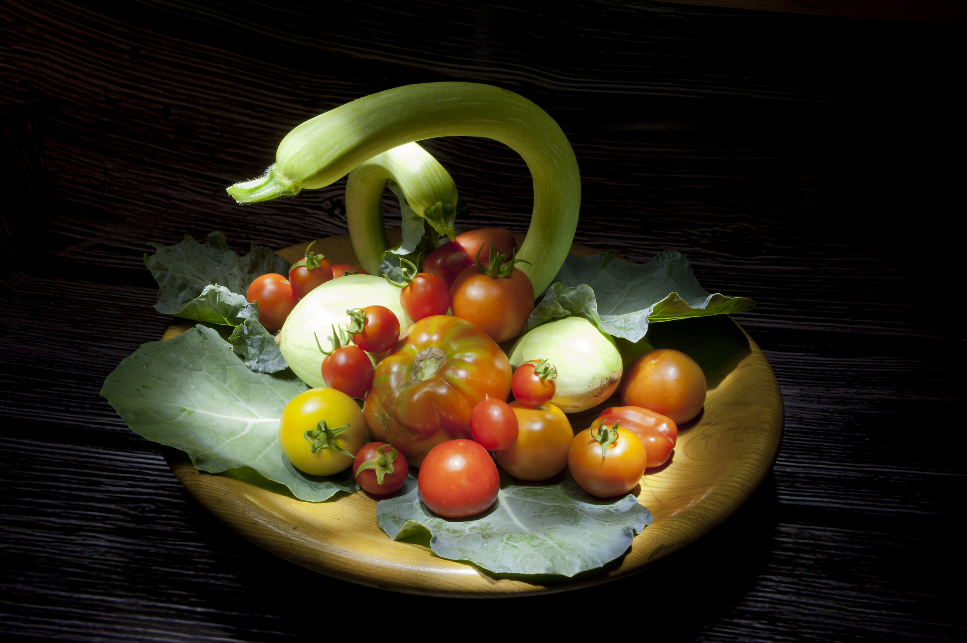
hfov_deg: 43.6
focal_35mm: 45
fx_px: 1208
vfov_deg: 29.8
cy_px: 322
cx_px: 484
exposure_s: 15
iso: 400
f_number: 22
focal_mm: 45
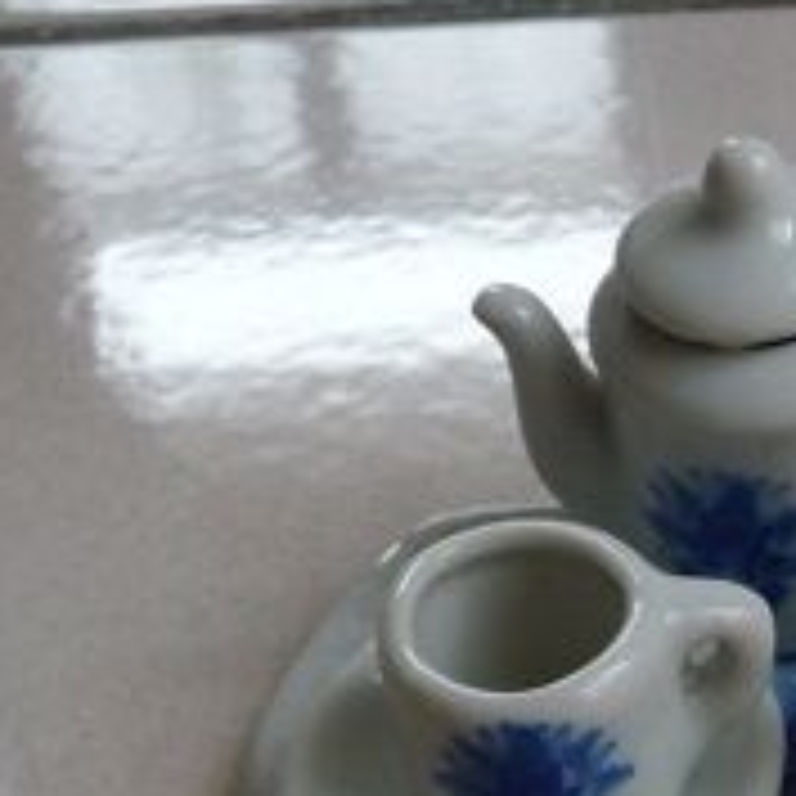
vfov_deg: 23.2
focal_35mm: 72
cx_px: 814
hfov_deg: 22.9
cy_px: 760
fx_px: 1873
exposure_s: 1/30
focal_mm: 5
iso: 250
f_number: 3.4
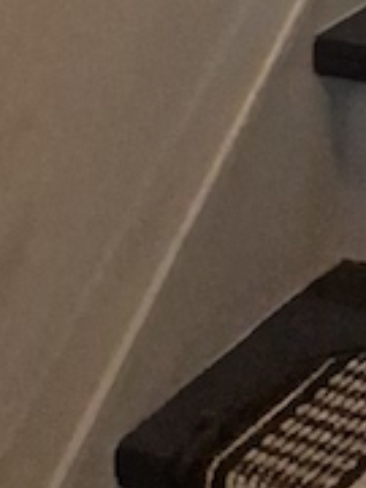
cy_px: -583
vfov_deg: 13.4
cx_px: 930
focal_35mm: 119
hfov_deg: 10.4
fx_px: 1678
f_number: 1.8
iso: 640
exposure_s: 1/100
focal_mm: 5.4
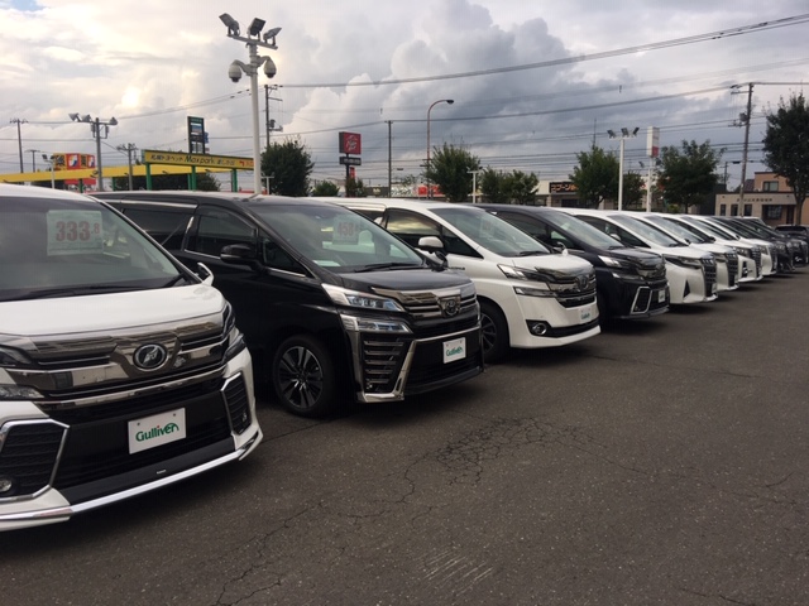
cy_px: 303
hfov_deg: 61.7
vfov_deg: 48.2
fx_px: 678
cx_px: 404
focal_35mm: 29
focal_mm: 4.15
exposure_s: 1/403
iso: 25
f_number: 2.2
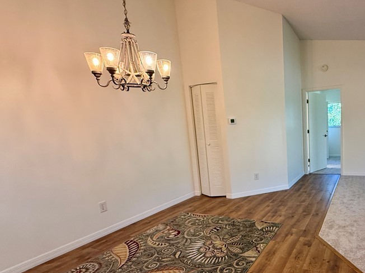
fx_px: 232
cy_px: 159
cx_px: 278
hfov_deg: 70.8
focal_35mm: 22
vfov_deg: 60.7
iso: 320
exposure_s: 1/120
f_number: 2.2
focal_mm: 2.22
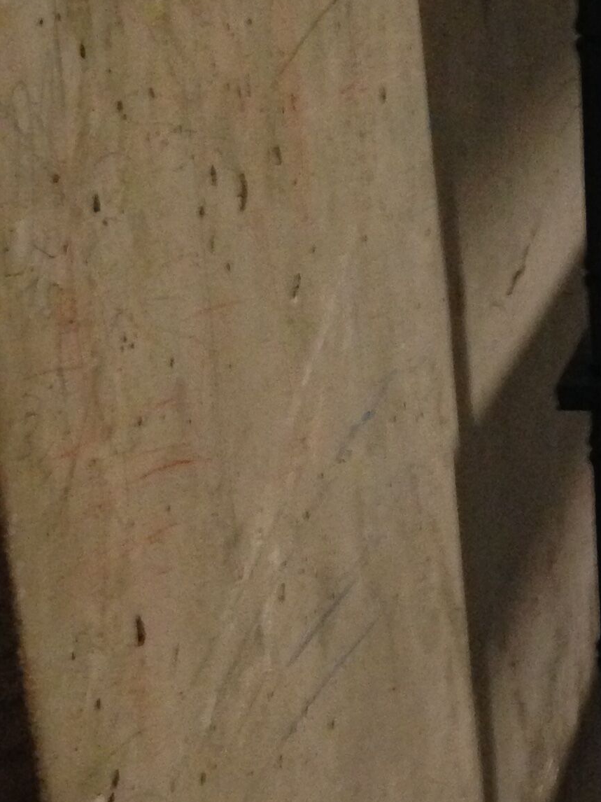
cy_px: 431
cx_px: 854
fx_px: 2177
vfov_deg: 20.9
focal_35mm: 94
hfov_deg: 14.8
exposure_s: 1/15
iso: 320
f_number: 2.4
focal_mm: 4.12
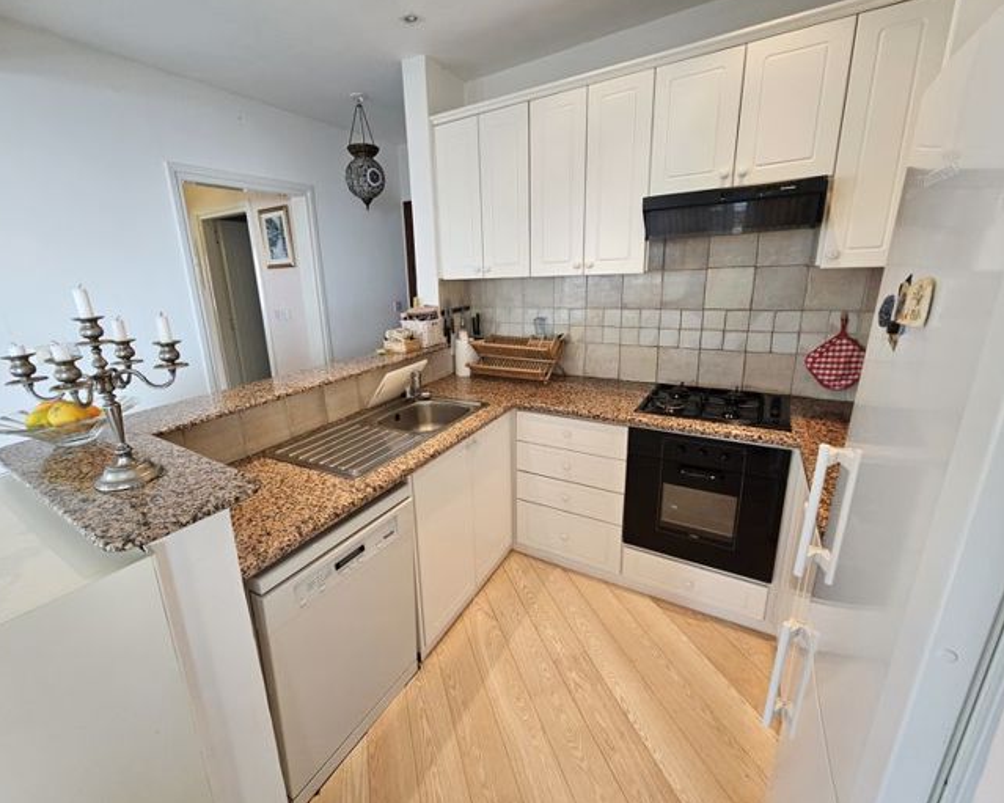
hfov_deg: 100.5
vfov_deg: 88.0
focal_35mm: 14
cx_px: 464
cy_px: 394
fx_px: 416
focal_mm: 2.2
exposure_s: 1/50
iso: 80
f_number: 2.2
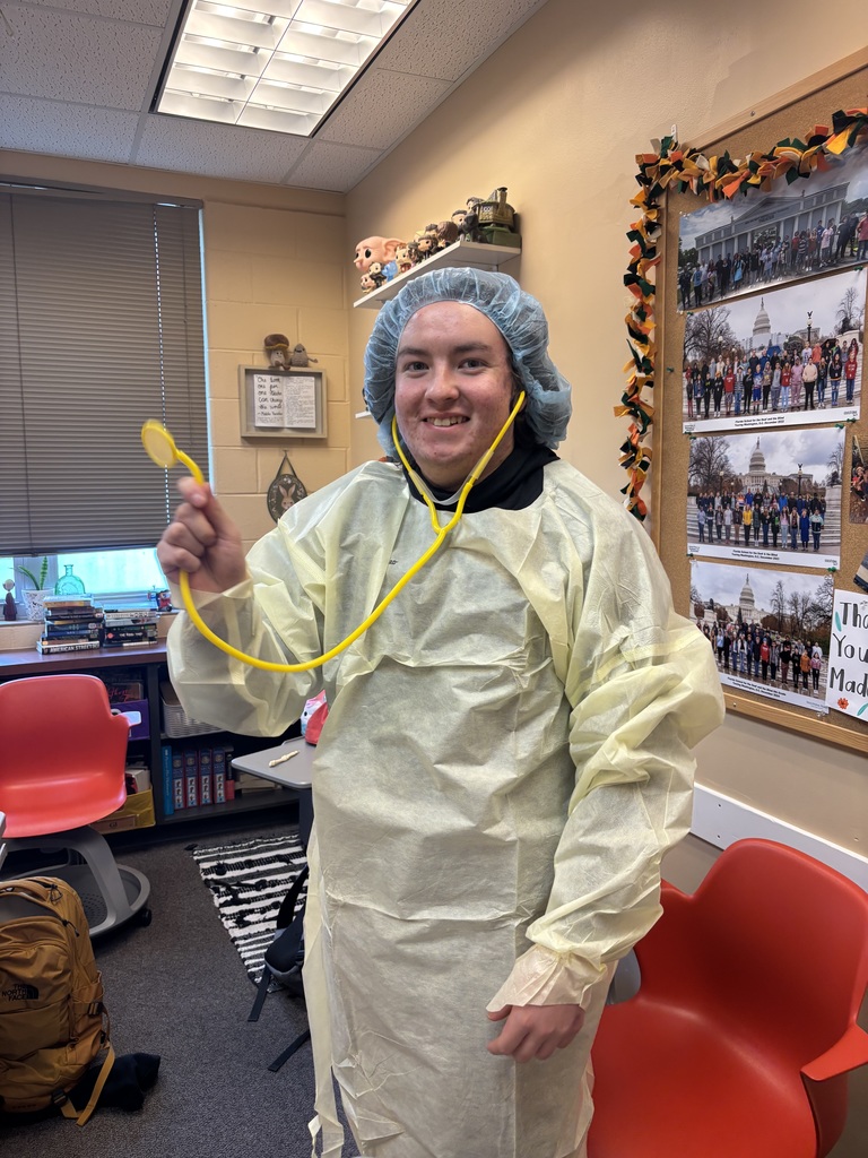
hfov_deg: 53.1
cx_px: 434
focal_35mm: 26
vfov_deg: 67.3
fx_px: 869
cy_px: 579
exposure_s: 1/120
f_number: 1.6
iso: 125
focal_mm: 5.96
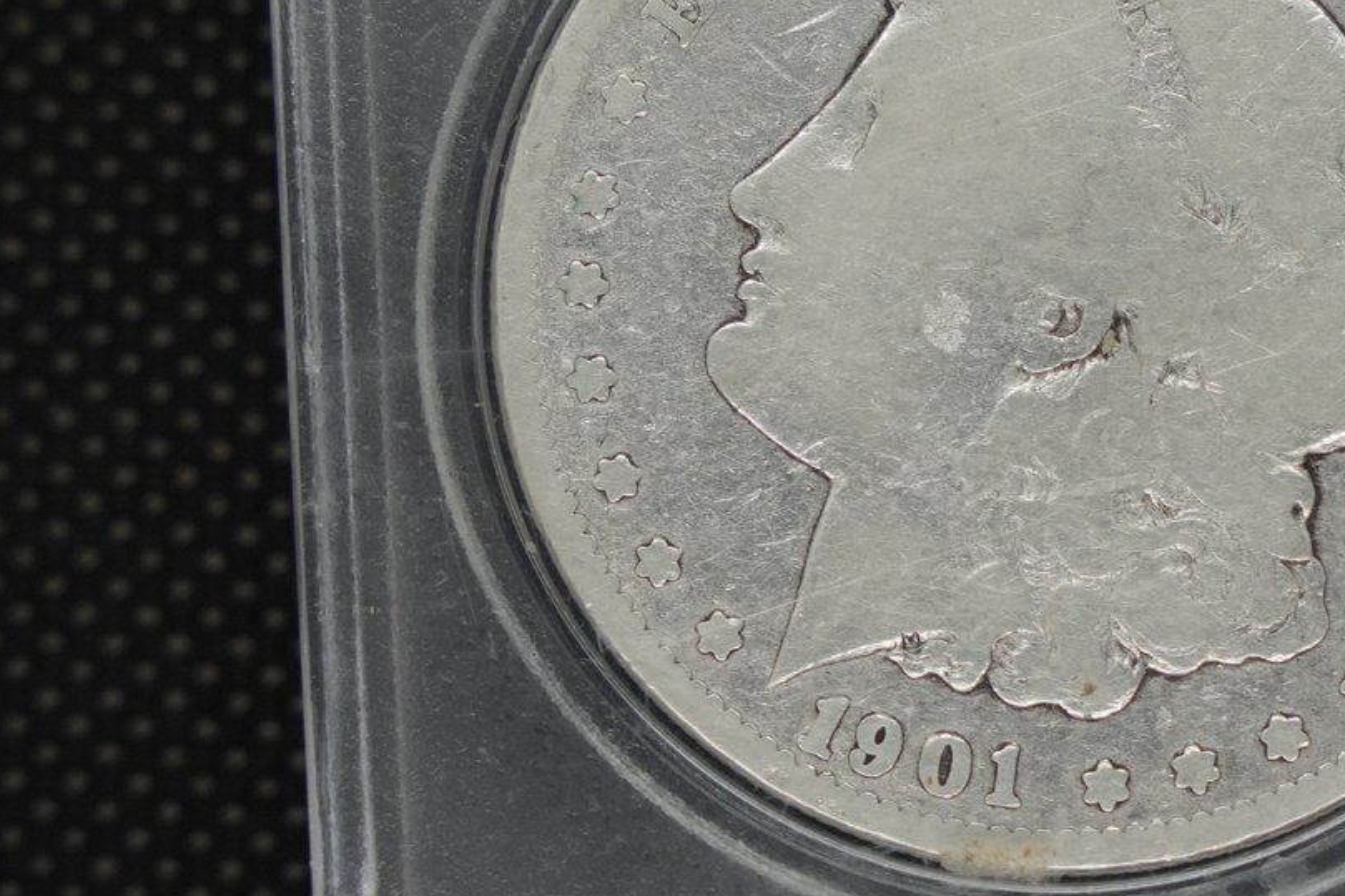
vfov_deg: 6.2
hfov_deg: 9.3
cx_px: 1141
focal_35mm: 221
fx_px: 8255
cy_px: 263
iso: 320
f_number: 6.3
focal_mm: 70
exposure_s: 1/250
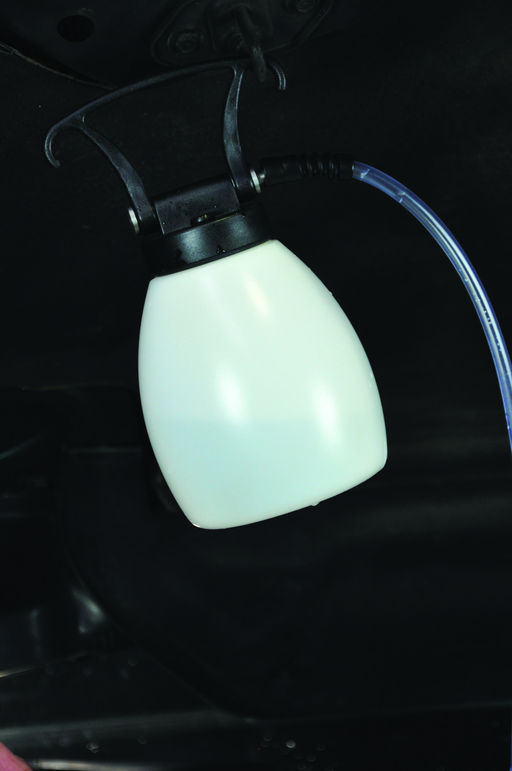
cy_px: 371
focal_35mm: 151
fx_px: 3230
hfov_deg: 9.1
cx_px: 275
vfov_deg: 13.6
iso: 800
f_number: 5.6
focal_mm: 90
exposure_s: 1/50
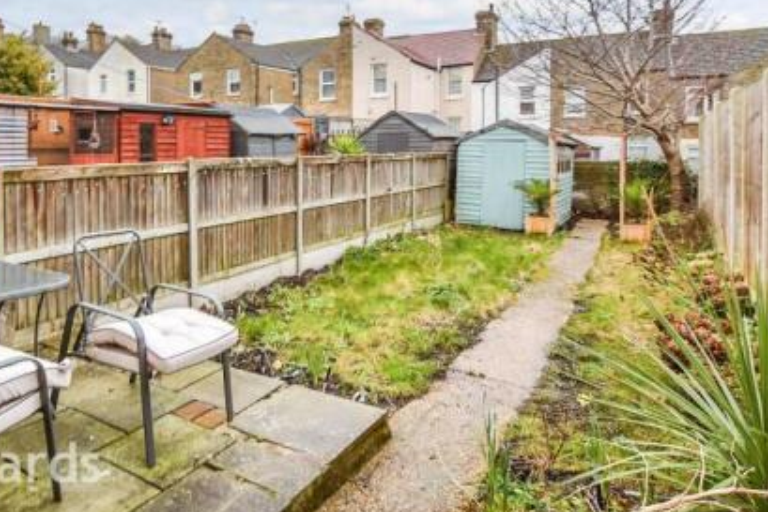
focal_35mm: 24
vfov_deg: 52.4
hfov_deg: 72.6
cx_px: 292
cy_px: 183
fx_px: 512
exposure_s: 1/10
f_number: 6.3
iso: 160
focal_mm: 10
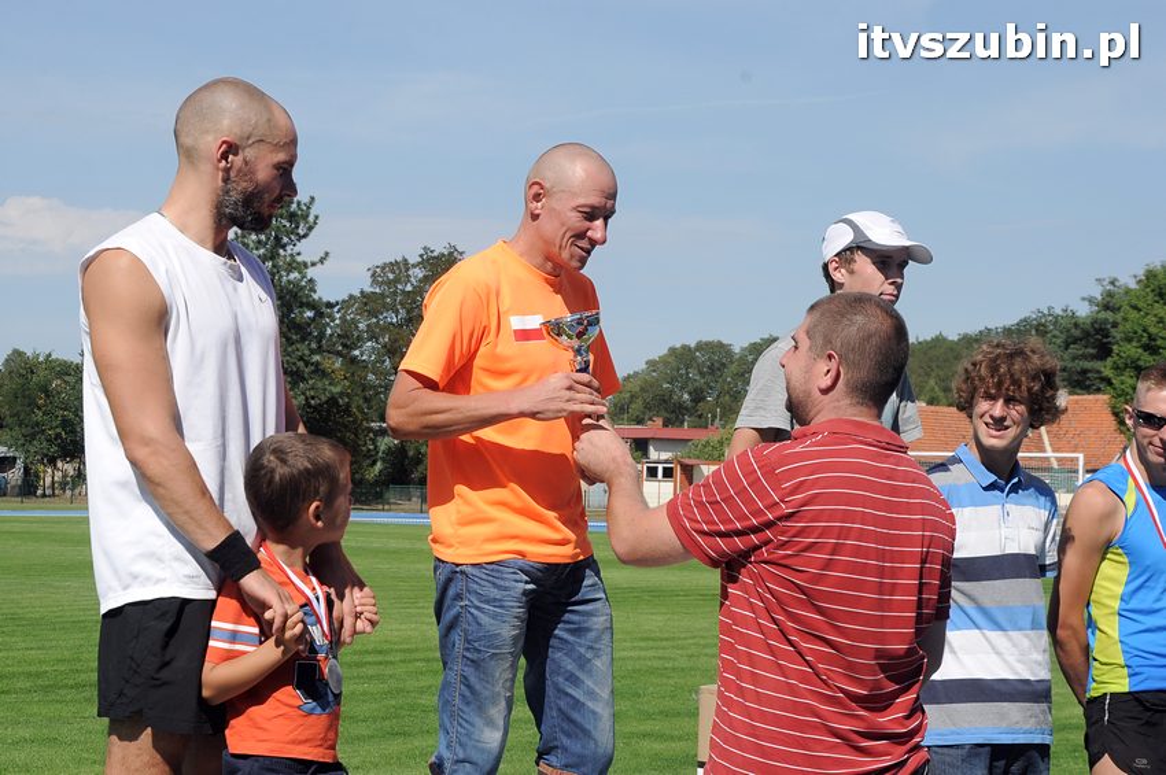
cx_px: 583
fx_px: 2427
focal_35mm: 75
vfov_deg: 18.1
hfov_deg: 27.0
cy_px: 388
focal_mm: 50
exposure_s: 1/640
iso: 400
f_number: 13
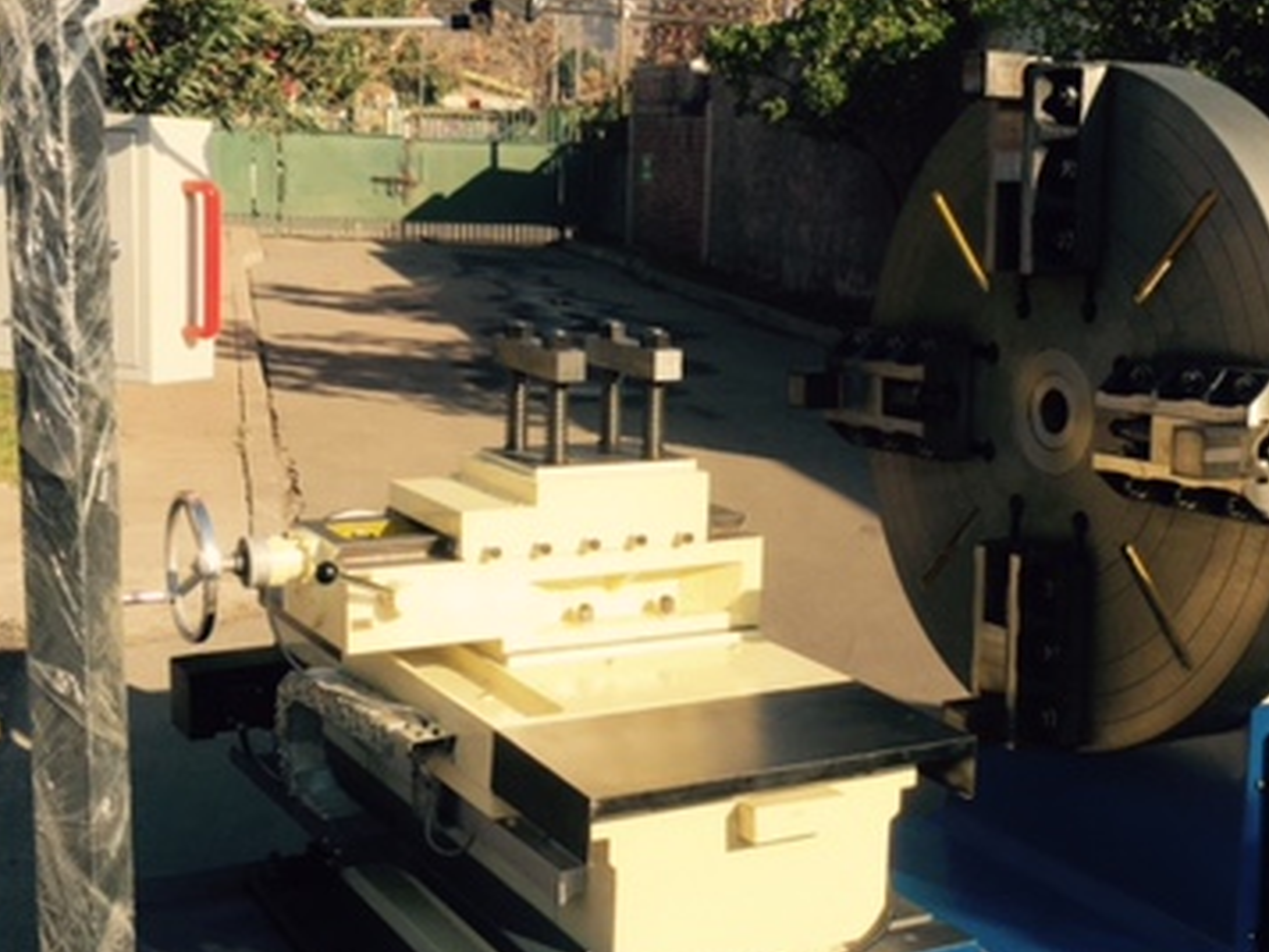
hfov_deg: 36.6
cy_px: 522
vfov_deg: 28.0
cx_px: 782
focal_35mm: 52
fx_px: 1907
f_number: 2.2
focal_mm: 4.15
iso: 32
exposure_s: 1/1364
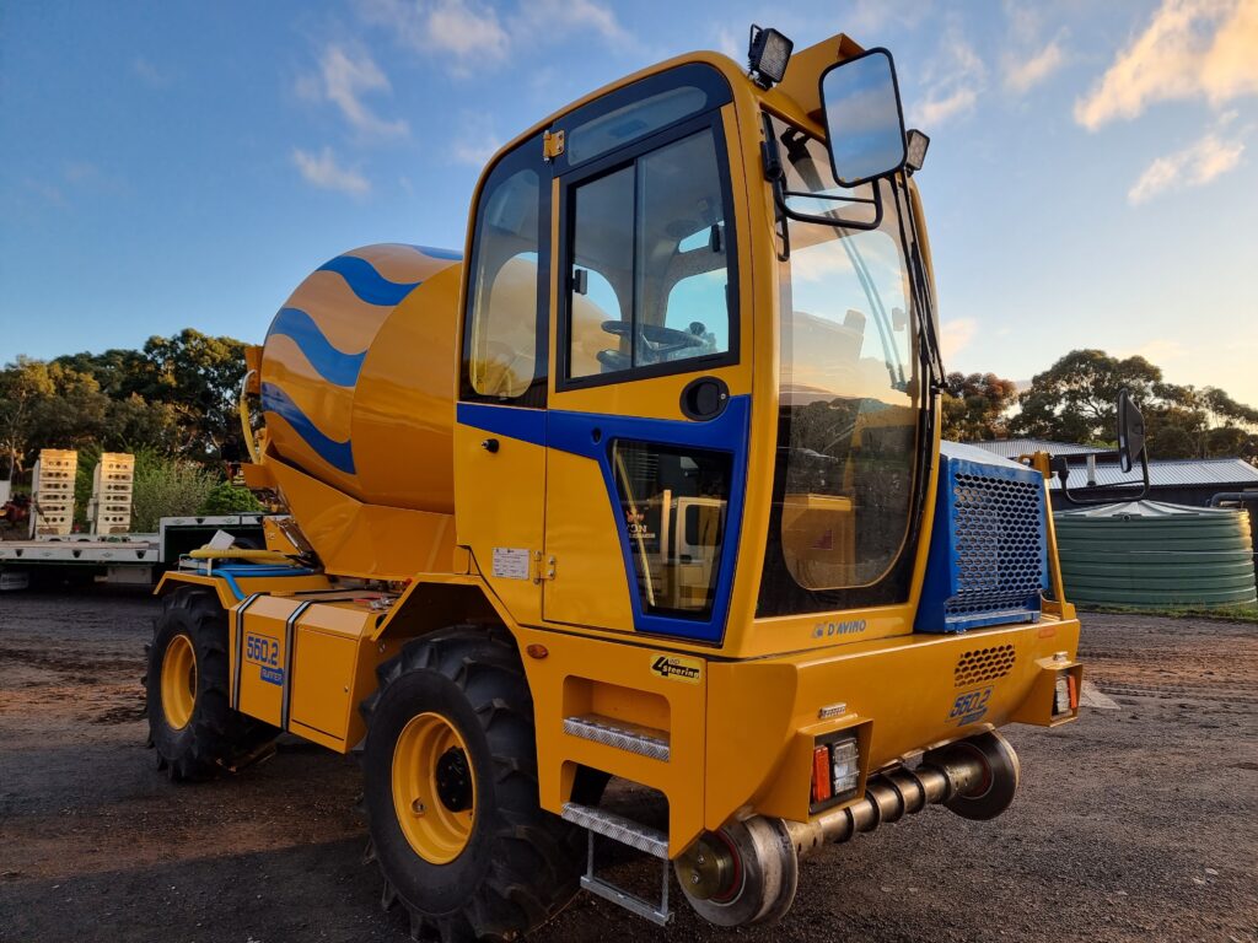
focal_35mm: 24
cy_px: 472
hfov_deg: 71.6
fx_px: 872
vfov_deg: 56.8
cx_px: 629
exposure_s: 1/159
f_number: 1.8
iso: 50
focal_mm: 6.7
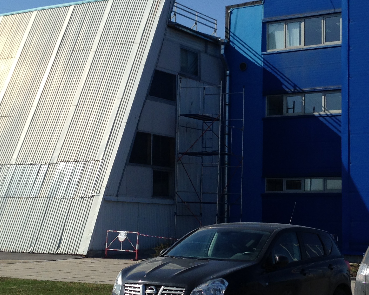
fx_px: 841
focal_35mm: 77
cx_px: 207
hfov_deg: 24.7
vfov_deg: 19.9
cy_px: 123
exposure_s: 1/2358
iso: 50
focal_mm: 4.12
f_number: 2.4
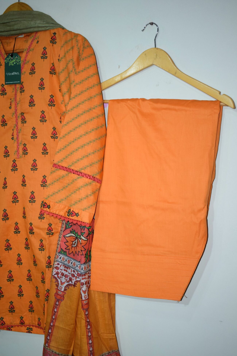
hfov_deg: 25.8
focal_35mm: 52
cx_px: 118
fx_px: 518
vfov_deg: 37.9
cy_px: 178
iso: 800
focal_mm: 35
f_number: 4.5
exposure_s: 1/80
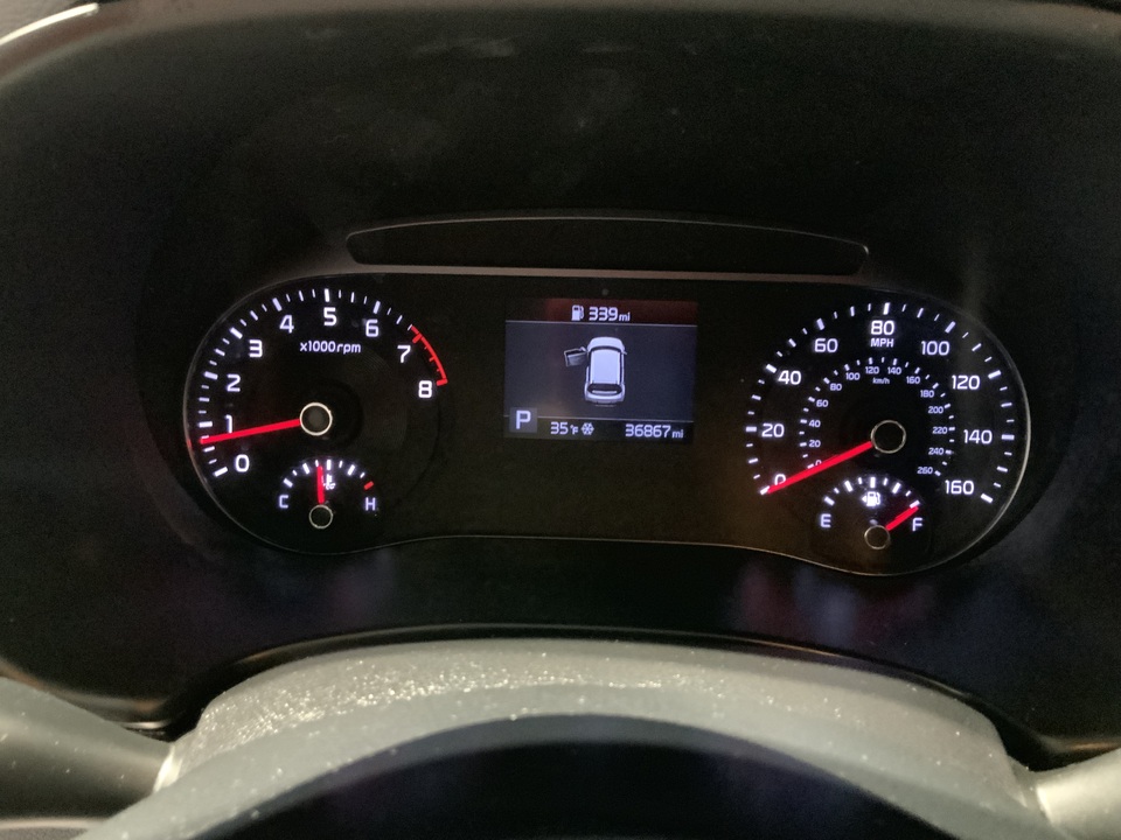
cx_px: 560
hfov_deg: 61.7
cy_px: 420
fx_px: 939
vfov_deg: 48.2
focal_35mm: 29
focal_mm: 3
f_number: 1.8
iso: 500
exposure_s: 1/20
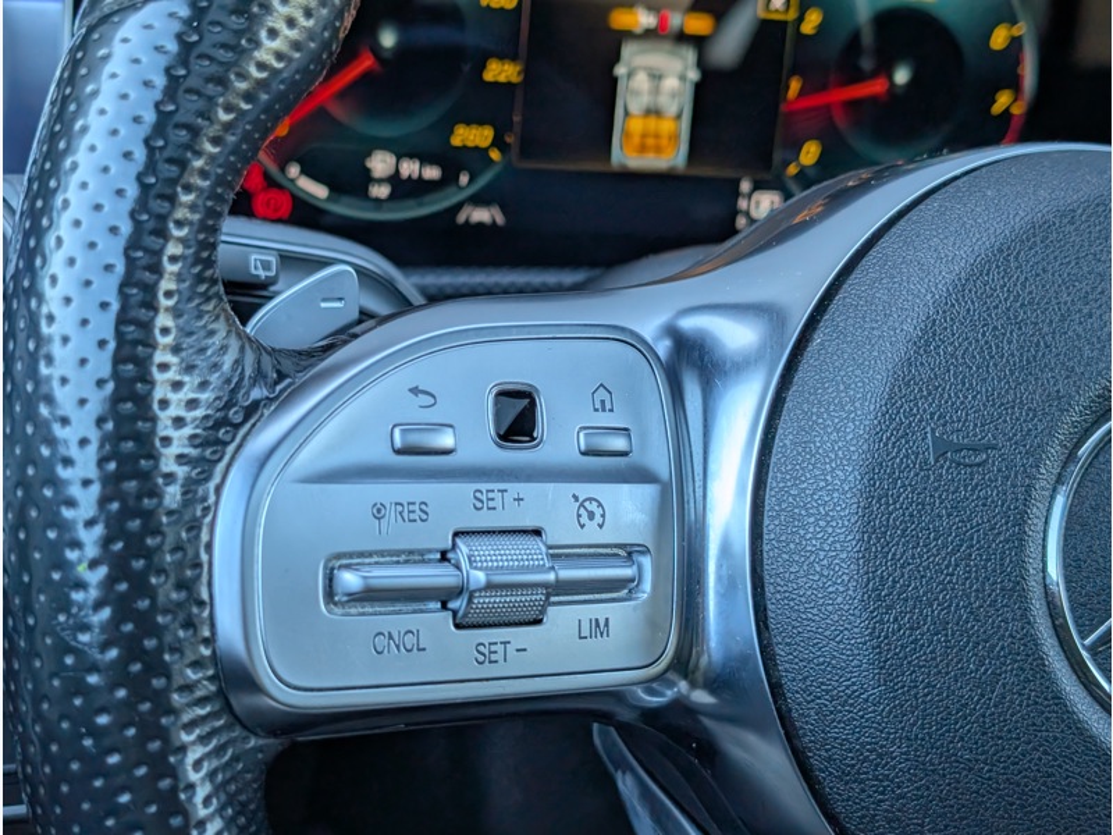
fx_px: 1575
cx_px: 556
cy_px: 418
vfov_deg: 29.7
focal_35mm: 49
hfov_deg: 38.9
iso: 135
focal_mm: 6.9
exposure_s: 1/334
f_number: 1.68
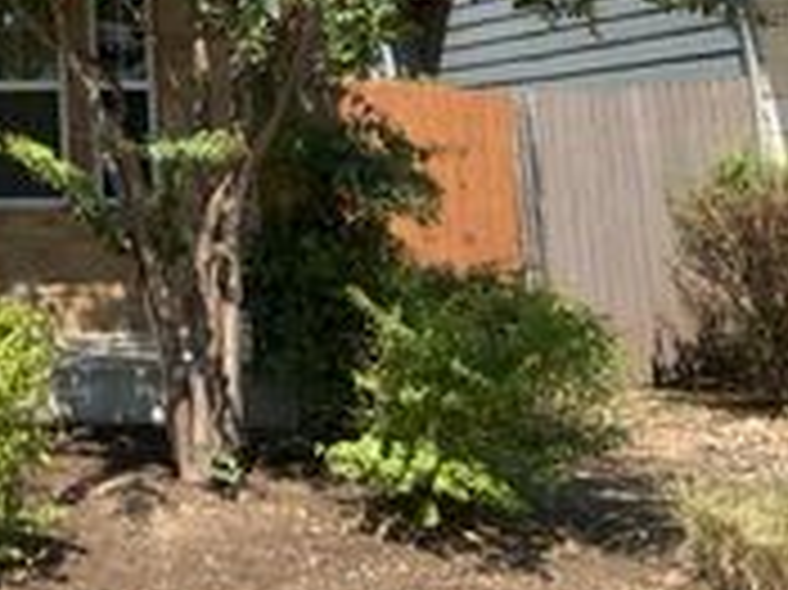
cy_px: -227
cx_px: -122
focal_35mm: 77
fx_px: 1752
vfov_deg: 17.6
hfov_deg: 23.5
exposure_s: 1/1626
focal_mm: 3
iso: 25
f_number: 1.8
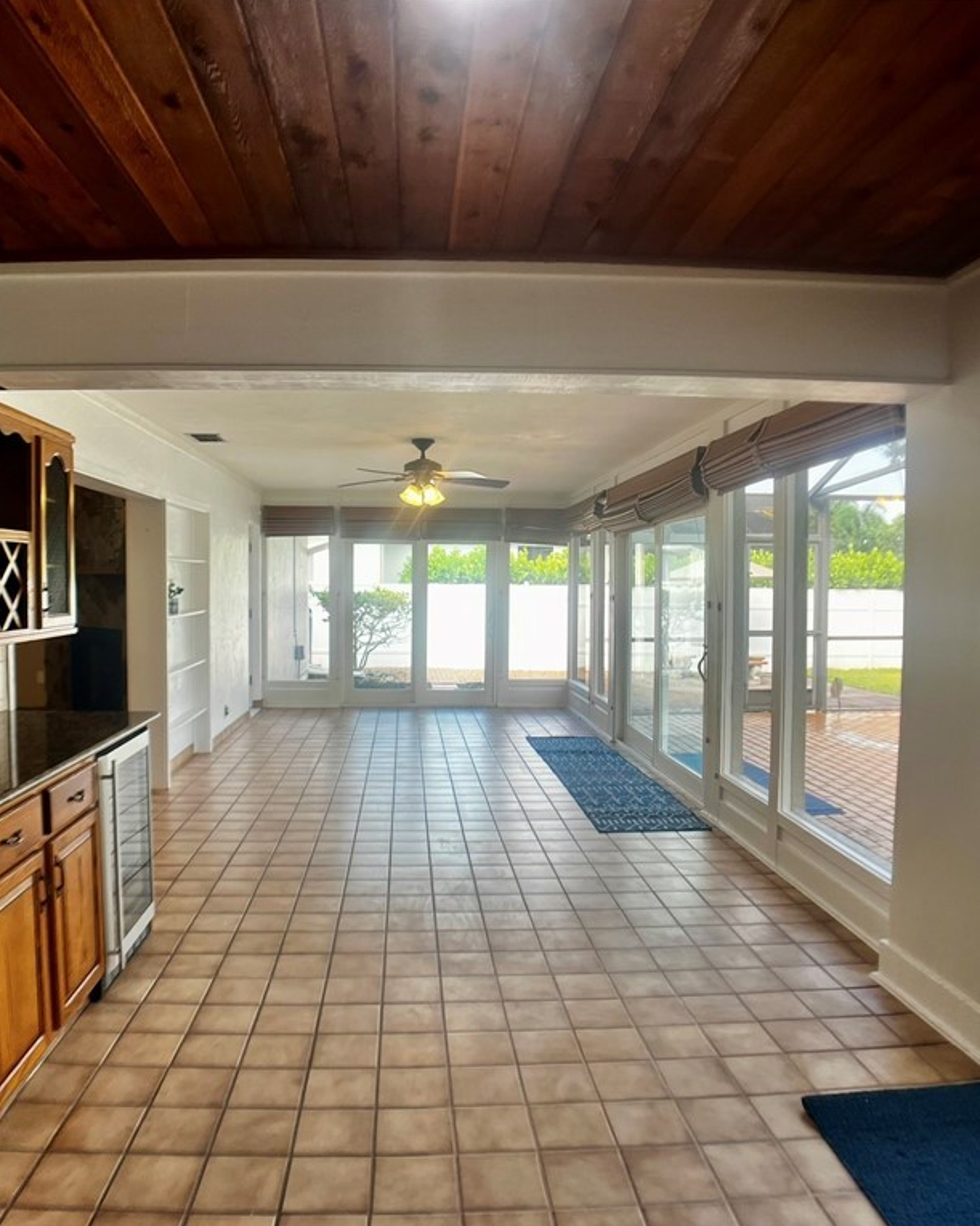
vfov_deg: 52.9
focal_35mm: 34
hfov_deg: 43.3
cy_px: 613
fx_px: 1233
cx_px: 441
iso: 64
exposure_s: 1/121
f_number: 1.6
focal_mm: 5.1
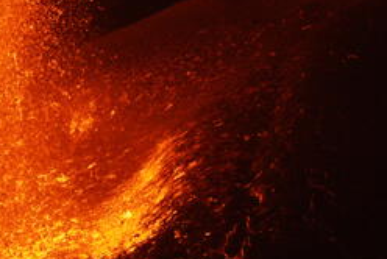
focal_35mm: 483
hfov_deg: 4.3
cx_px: 94
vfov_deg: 2.9
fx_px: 5198
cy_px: 82
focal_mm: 200
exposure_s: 1/200
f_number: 7.1
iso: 1250
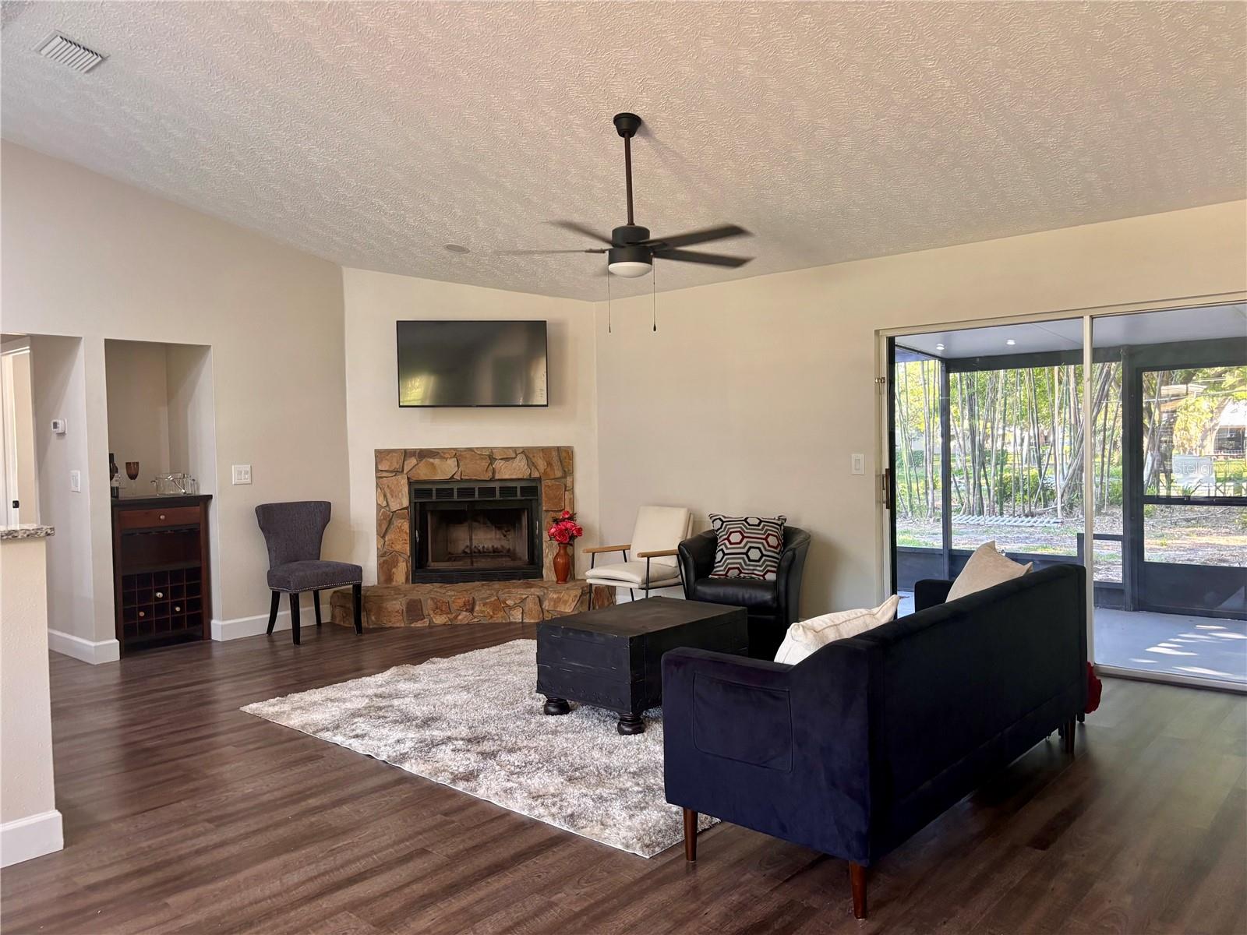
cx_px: 624
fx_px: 937
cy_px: 468
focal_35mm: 26
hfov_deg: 67.3
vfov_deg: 53.1
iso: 200
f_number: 1.6
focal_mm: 5.96
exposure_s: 1/60
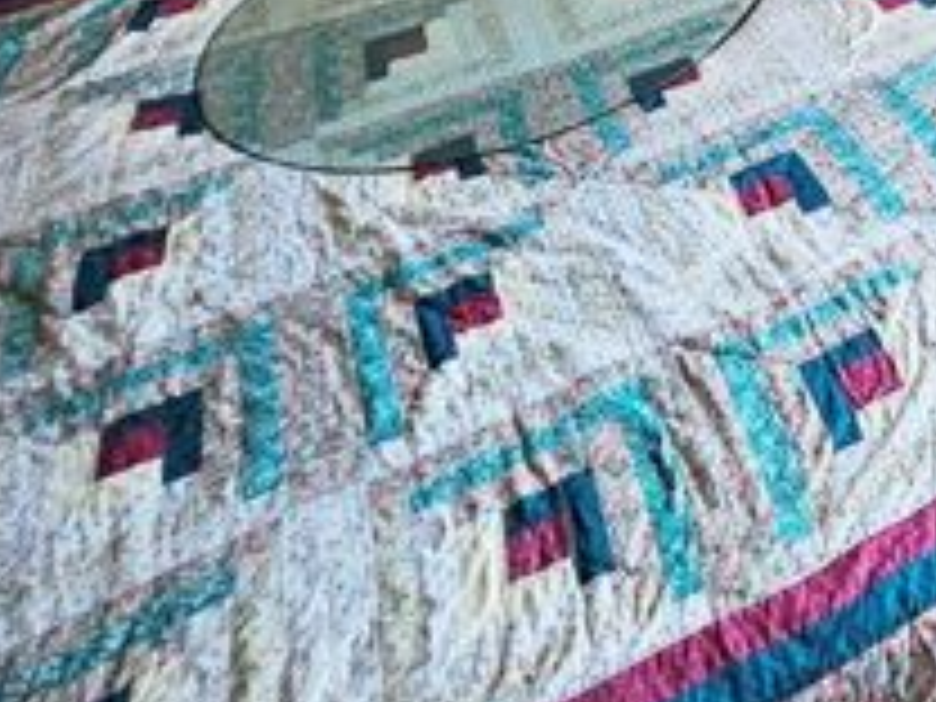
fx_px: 1190
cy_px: -306
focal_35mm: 44
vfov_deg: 25.8
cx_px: 1064
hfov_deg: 35.7
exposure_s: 1/100
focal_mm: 1.7
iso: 40
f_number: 2.2
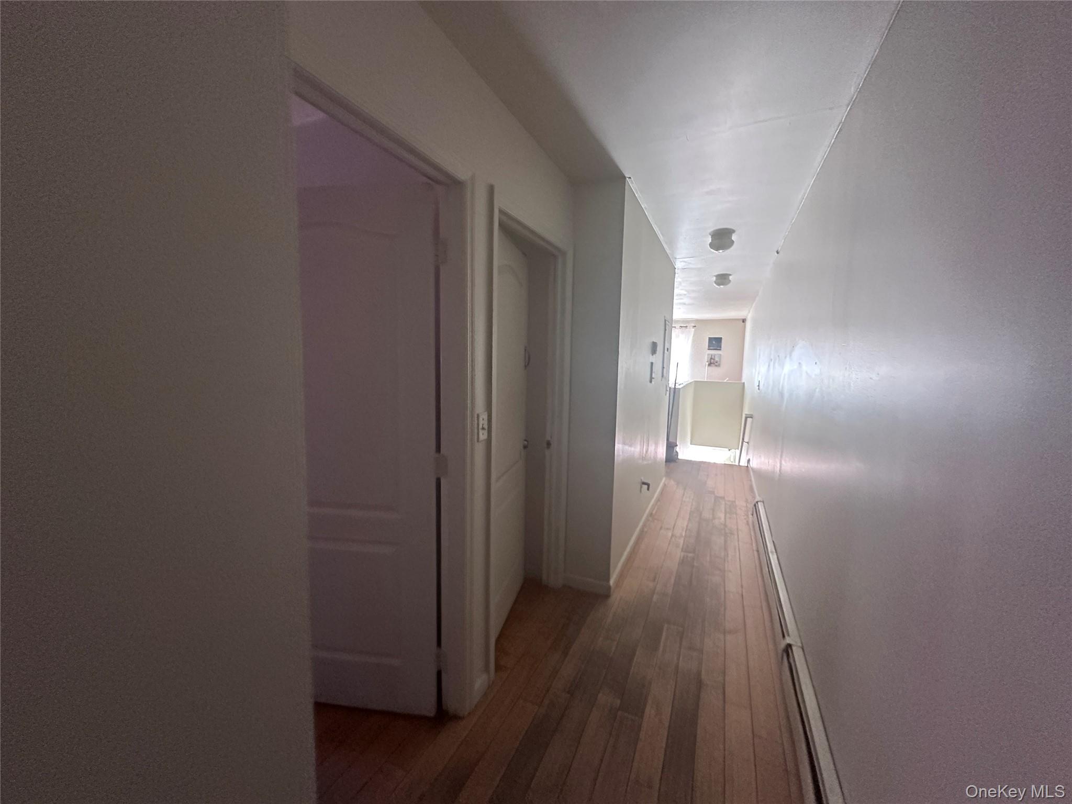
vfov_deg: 85.7
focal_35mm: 14
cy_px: 402
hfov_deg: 102.1
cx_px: 536
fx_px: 434
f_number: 2.2
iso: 400
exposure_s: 1/60
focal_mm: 2.22
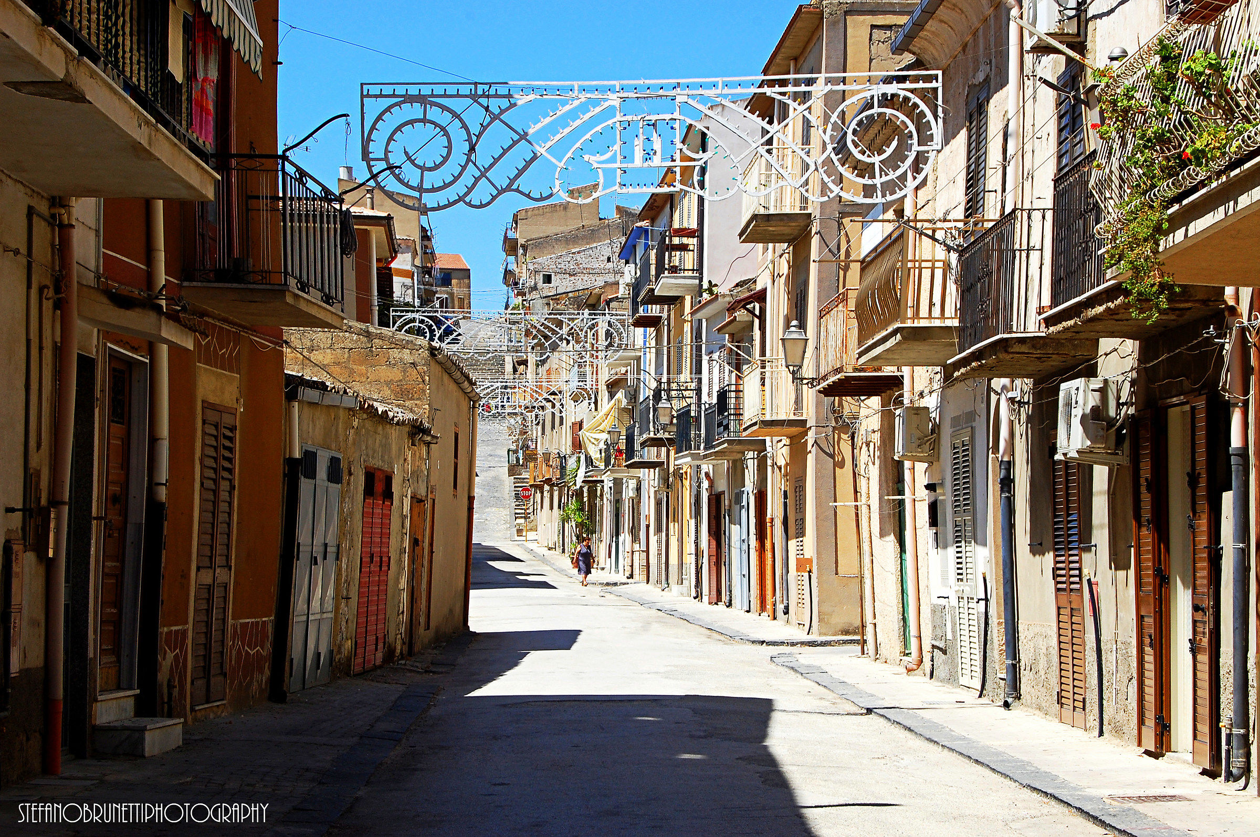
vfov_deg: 16.5
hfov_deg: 24.6
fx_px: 2885
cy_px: 418
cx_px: 630
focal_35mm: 82
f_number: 7.1
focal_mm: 55
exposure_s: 1/200
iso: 200
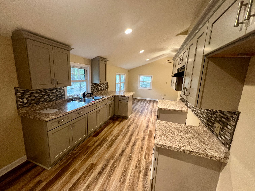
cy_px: 96
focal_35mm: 13
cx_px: 128
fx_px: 96
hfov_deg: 106.2
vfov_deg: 89.9
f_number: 1.8
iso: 320
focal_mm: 1.57
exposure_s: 1/60
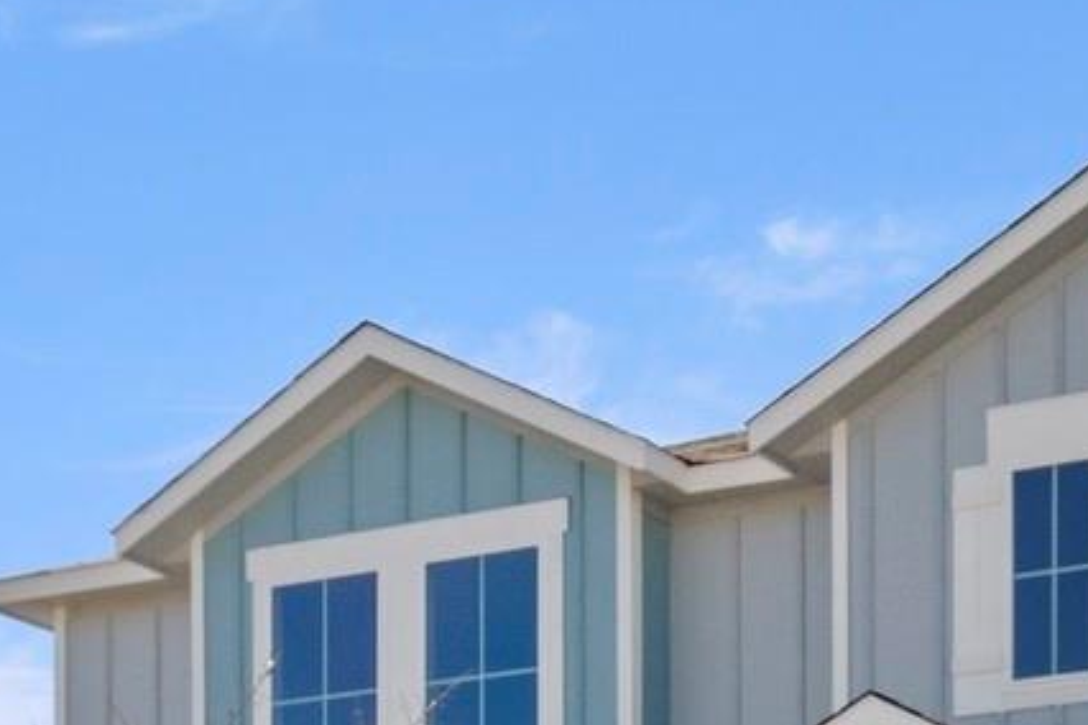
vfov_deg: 9.9
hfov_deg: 14.8
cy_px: 817
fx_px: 4140
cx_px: 990
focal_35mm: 137
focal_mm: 24
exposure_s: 1/800
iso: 400
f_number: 8
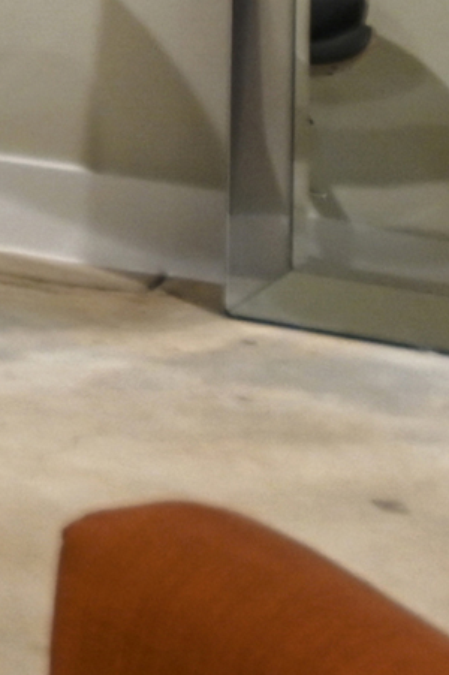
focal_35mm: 146
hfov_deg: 6.4
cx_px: -1625
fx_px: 2744
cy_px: -474
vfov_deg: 12.9
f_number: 4.5
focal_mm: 11
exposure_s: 1/10
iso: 400
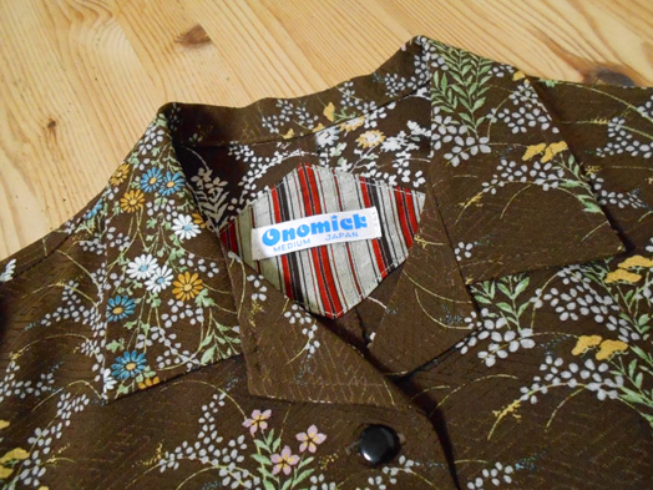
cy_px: 245
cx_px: 326
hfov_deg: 67.3
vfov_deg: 53.1
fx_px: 490
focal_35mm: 26
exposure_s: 1/50
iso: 1600
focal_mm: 4.6
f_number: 3.2
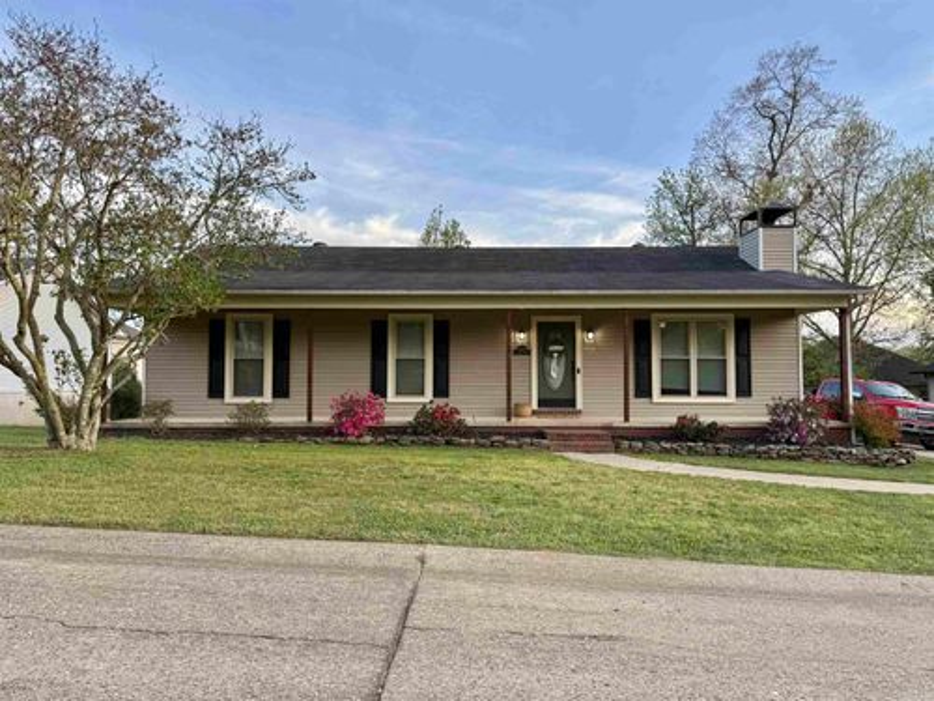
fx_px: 648
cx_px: 467
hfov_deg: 71.6
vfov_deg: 56.8
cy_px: 350
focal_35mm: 24
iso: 80
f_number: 1.78
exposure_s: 1/440
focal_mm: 6.76
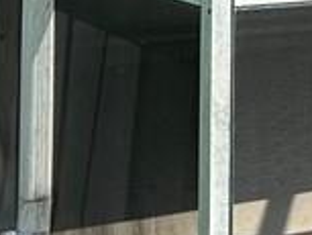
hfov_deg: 10.7
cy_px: -378
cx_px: 549
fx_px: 1570
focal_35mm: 174
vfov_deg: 7.8
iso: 50
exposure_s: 1/3831
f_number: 1.5
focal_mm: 5.7
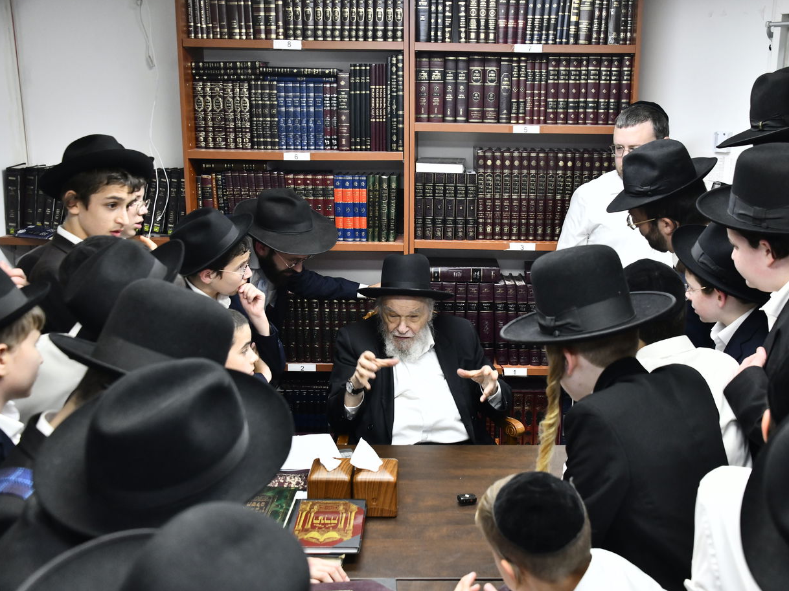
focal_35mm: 42
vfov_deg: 34.3
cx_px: 447
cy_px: 298
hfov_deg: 44.7
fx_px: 957
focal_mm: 38
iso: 1250
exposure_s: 1/125
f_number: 5.6
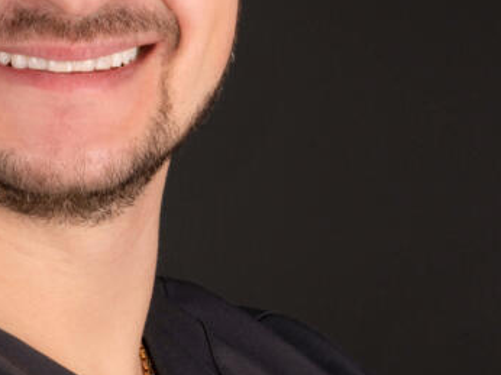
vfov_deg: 4.7
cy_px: 190
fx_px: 4556
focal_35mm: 315
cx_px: 46
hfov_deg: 6.3
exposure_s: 1/160
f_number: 22
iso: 250
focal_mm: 90
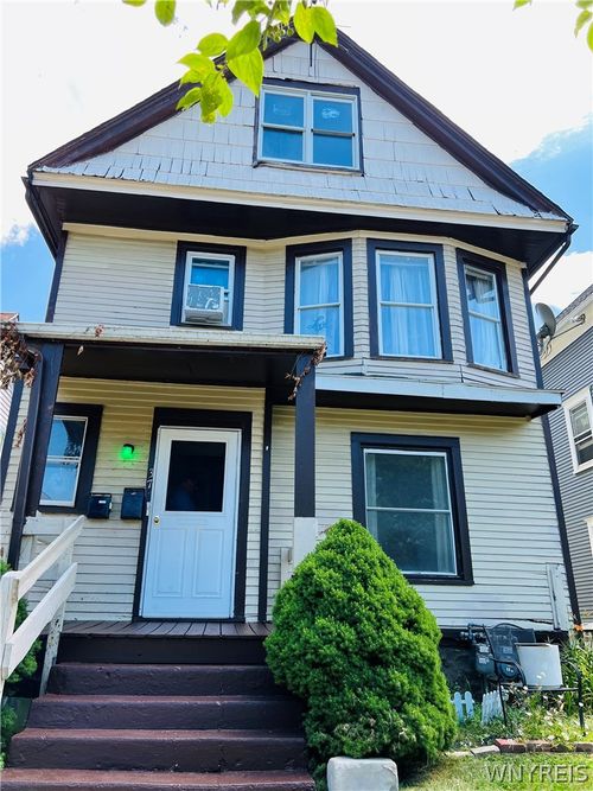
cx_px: 296
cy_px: 396
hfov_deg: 53.0
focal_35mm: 26
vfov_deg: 67.3
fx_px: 594
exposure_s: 1/797
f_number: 1.5
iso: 50
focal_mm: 5.7
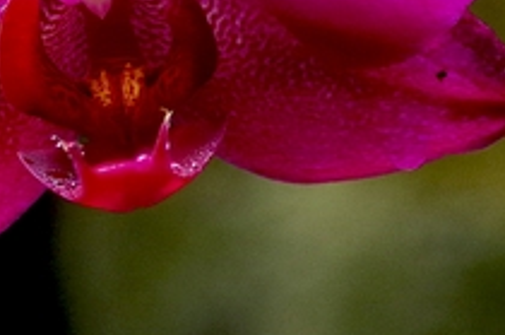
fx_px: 9993
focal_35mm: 714
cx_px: 48
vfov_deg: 1.9
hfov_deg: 2.9
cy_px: -190
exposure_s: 1/250
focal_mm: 100
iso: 400
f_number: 6.3
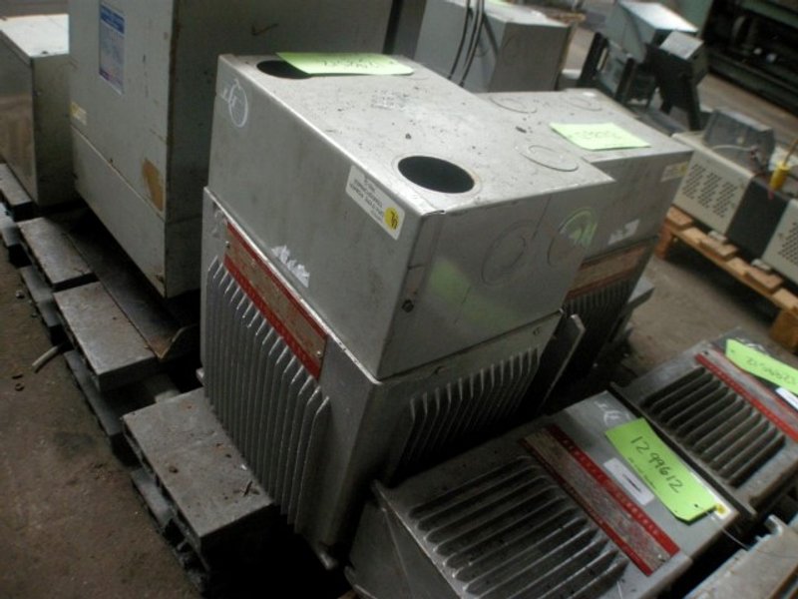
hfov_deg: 52.6
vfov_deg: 40.7
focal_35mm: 35
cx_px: 399
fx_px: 807
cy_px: 300
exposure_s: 1/25
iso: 400
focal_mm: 7.5
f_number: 2.7
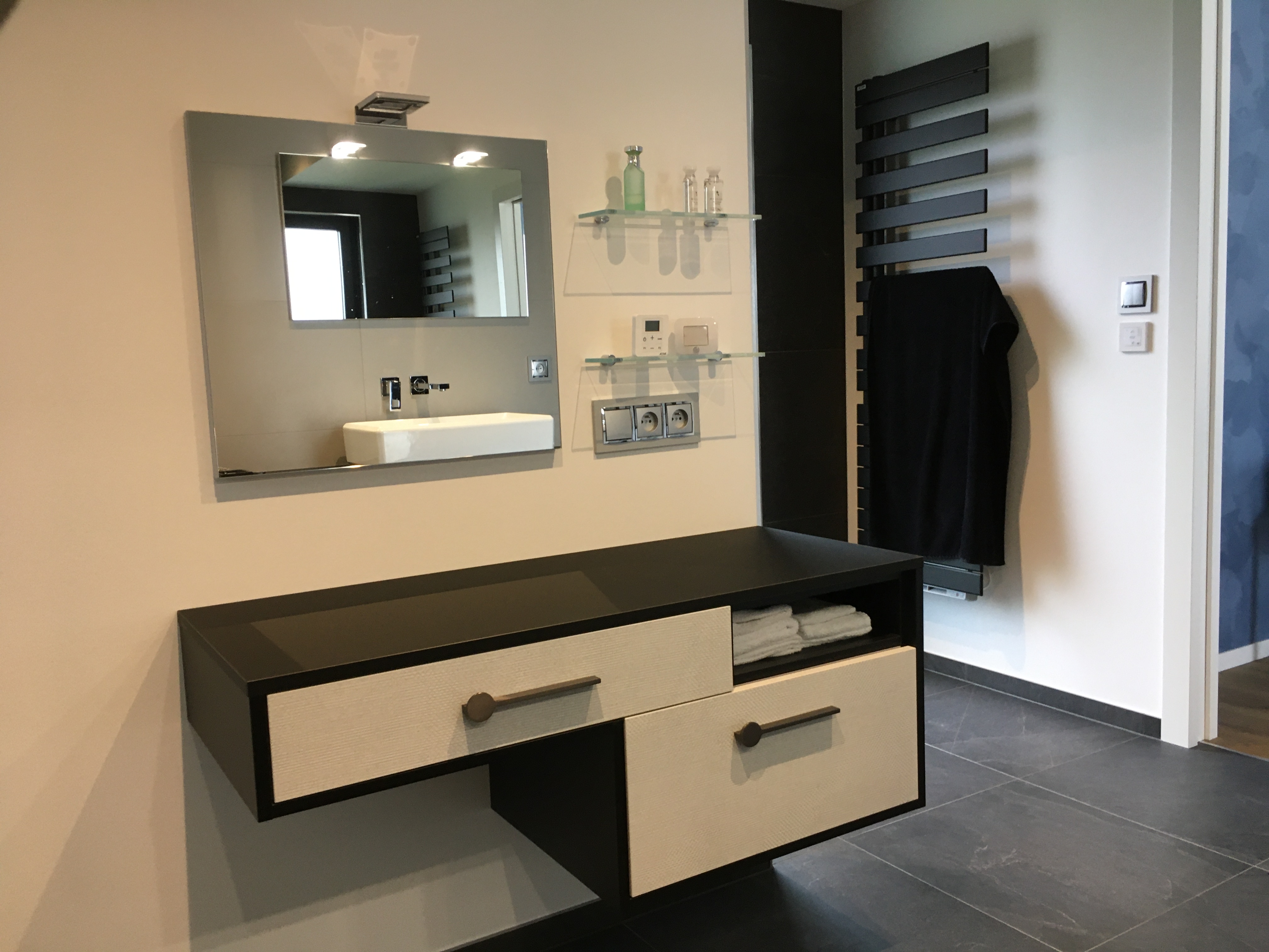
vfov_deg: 48.2
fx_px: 1063
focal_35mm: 29
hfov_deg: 61.7
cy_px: 476
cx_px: 634
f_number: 2.2
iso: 125
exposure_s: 1/33
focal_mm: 4.15
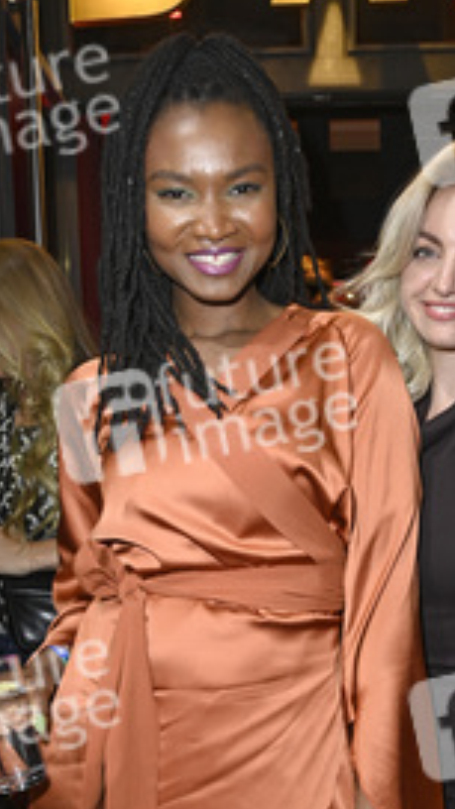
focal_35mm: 37
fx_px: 794
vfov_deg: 52.6
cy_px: 562
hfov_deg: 31.8
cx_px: 291
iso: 3200
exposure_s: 1/100
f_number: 5.6
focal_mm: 24
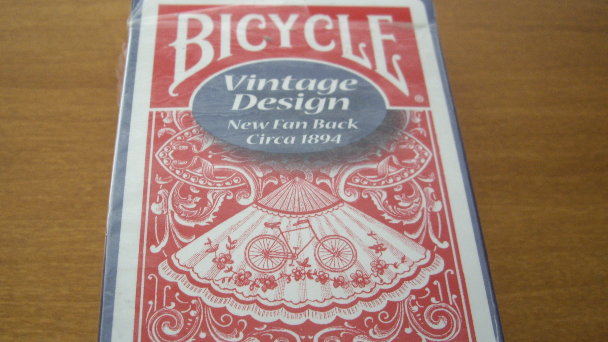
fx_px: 758
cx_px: 286
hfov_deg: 43.7
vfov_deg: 25.4
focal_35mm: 47
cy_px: 185
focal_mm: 7.9
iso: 200
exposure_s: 1/50
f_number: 2.8
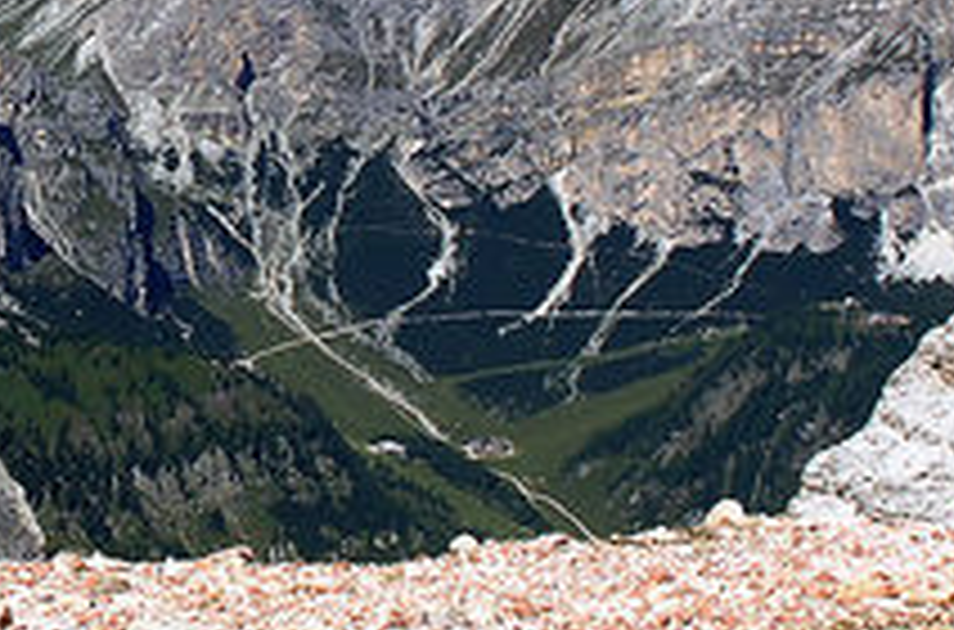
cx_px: -81
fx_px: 5058
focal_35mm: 191
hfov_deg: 10.6
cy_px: -90
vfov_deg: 7.1
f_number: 8
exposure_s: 1/180
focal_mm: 45
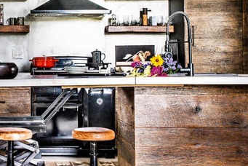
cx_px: -1
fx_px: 552
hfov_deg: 24.2
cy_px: 36
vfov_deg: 17.0
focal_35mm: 80
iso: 640
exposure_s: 1/8
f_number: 11
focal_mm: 35
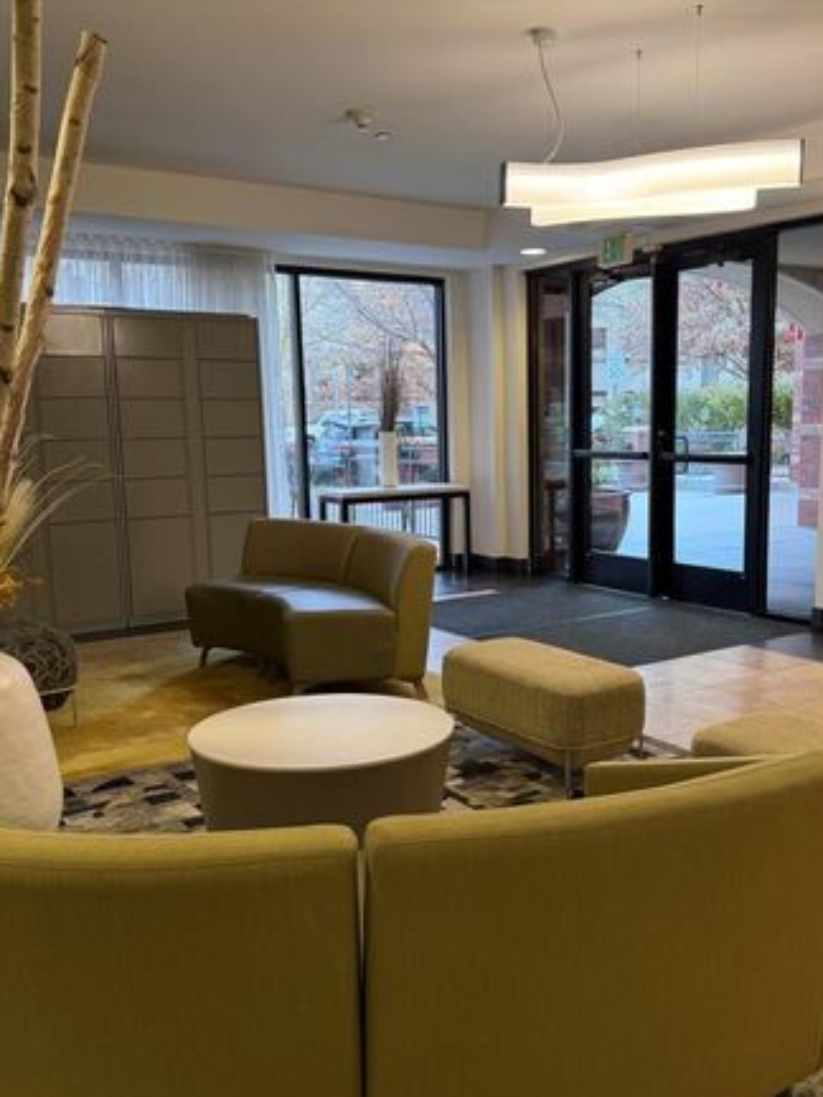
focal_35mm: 33
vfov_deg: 55.3
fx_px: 1046
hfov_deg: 42.7
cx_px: 503
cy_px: 562
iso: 125
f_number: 1.78
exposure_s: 1/60
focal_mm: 6.76
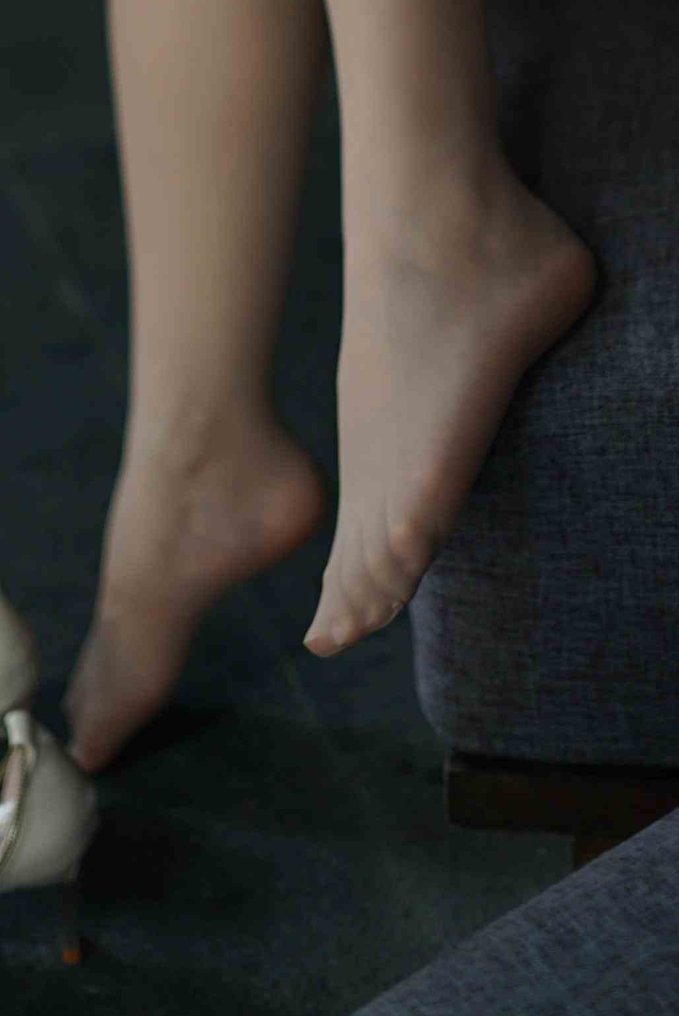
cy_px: -371
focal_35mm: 138
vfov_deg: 14.2
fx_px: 3899
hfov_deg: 10.0
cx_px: 407
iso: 200
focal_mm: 50
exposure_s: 1/80
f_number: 2
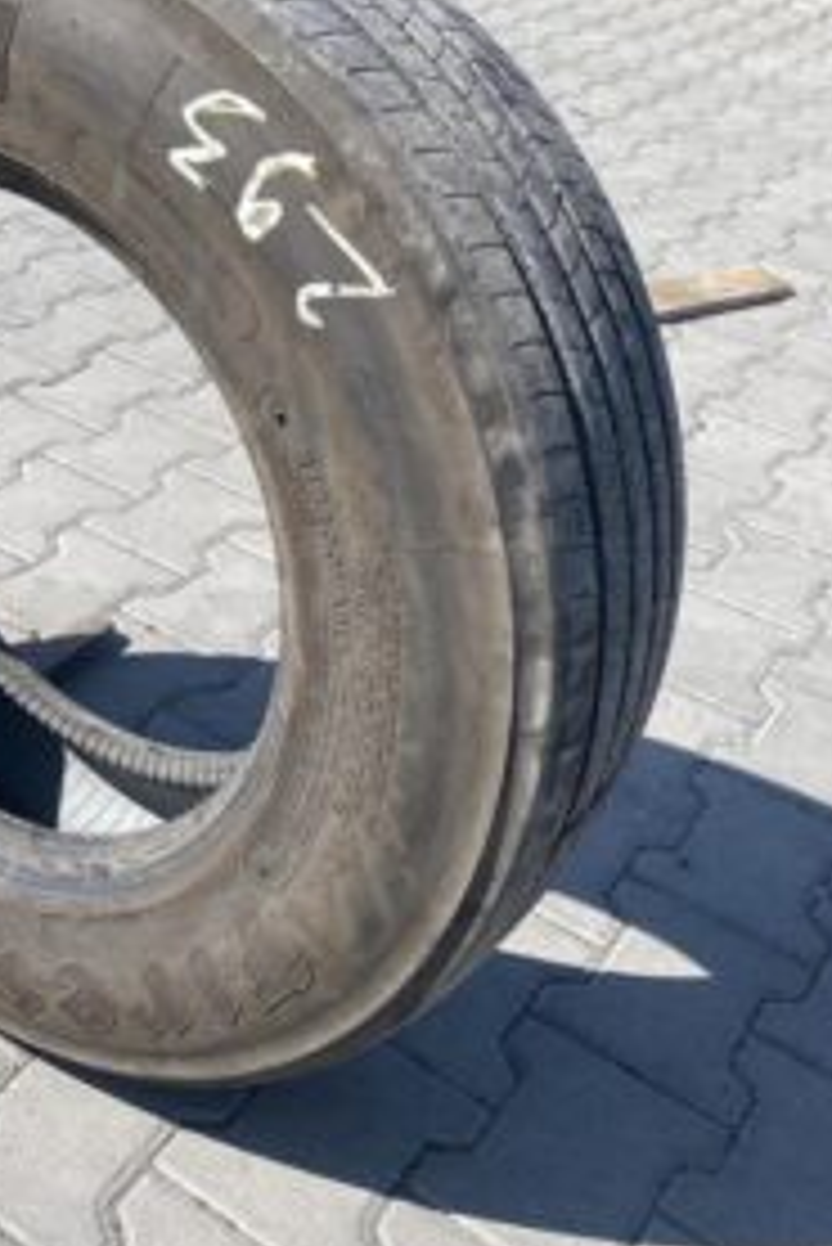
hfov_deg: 31.0
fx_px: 1454
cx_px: 144
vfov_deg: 46.3
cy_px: 565
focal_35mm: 42
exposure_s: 1/1653
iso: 32
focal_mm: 4.25
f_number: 1.8
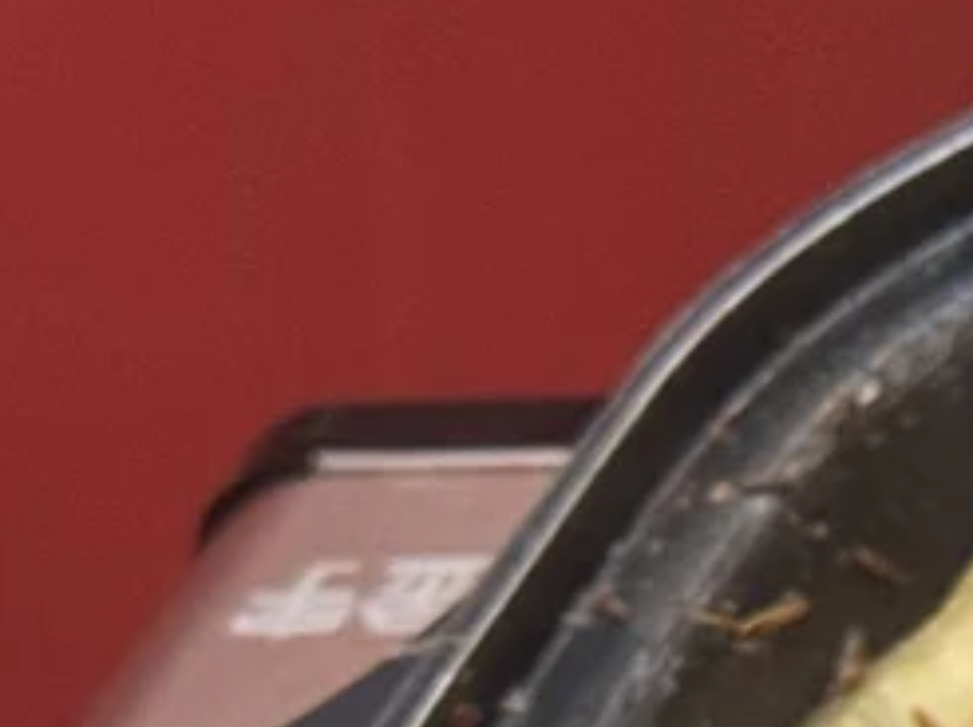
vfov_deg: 5.2
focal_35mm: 281
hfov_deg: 6.5
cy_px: 1414
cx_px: 2804
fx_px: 7891
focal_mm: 6.76
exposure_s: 1/33
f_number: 1.78
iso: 320
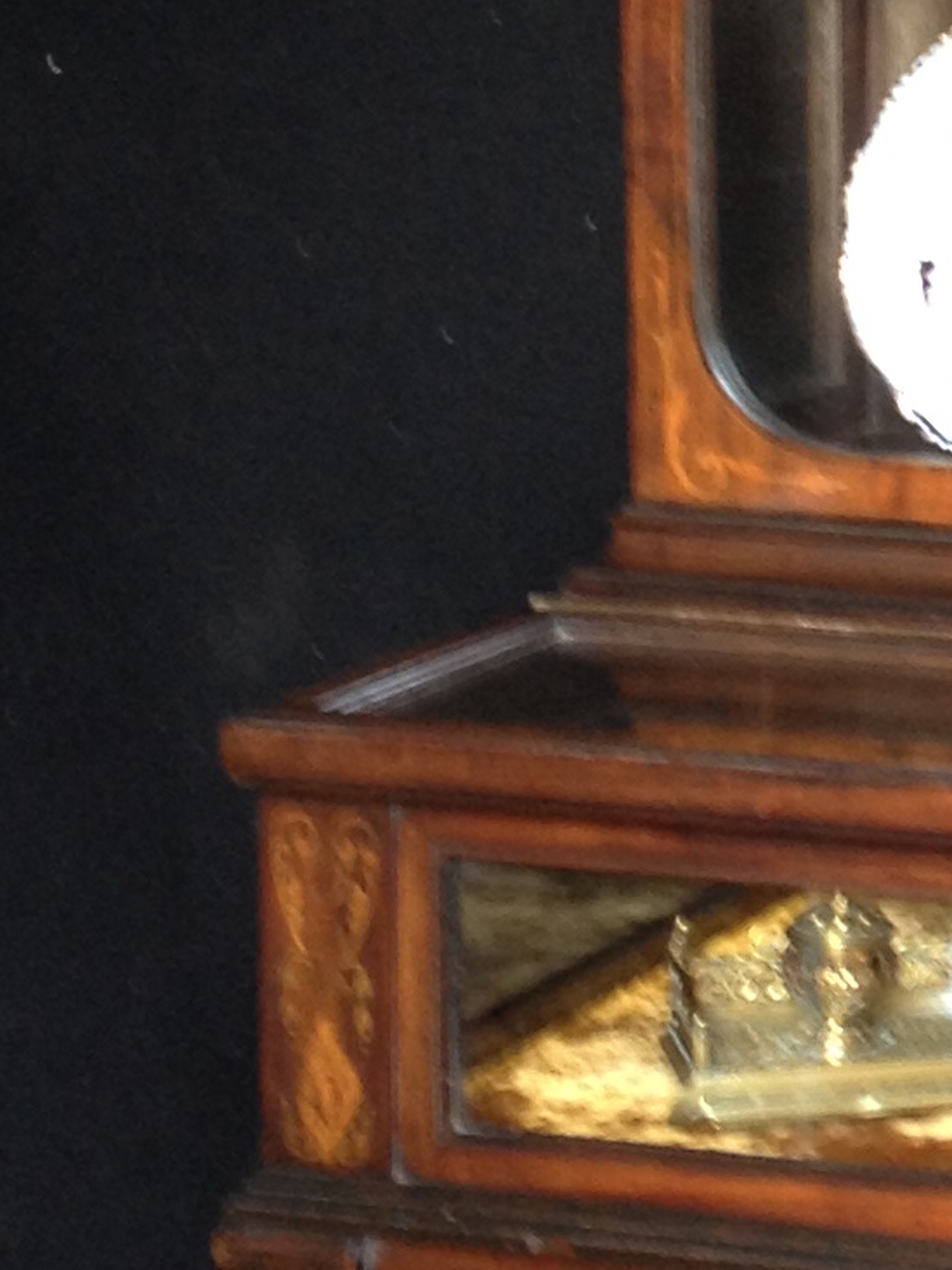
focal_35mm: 156
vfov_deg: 12.6
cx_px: 1575
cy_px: 271
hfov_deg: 9.2
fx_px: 5720
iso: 80
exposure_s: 1/20
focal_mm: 4.28
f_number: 2.4
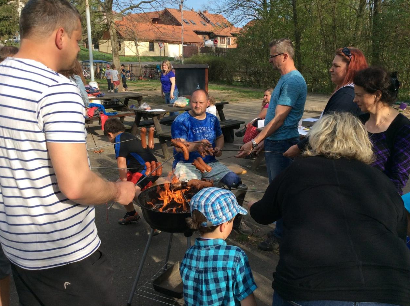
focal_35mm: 34
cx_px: 204
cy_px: 147
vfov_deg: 41.7
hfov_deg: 54.0
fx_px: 402
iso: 32
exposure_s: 1/907
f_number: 2.4
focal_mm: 3.3
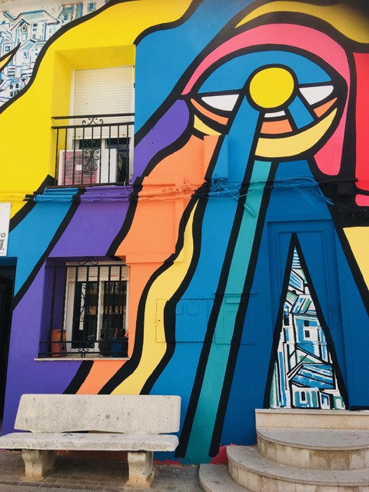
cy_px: 246
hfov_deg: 48.2
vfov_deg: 61.7
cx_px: 184
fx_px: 412
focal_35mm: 29
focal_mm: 4.15
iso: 25
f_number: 2.2
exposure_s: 1/739
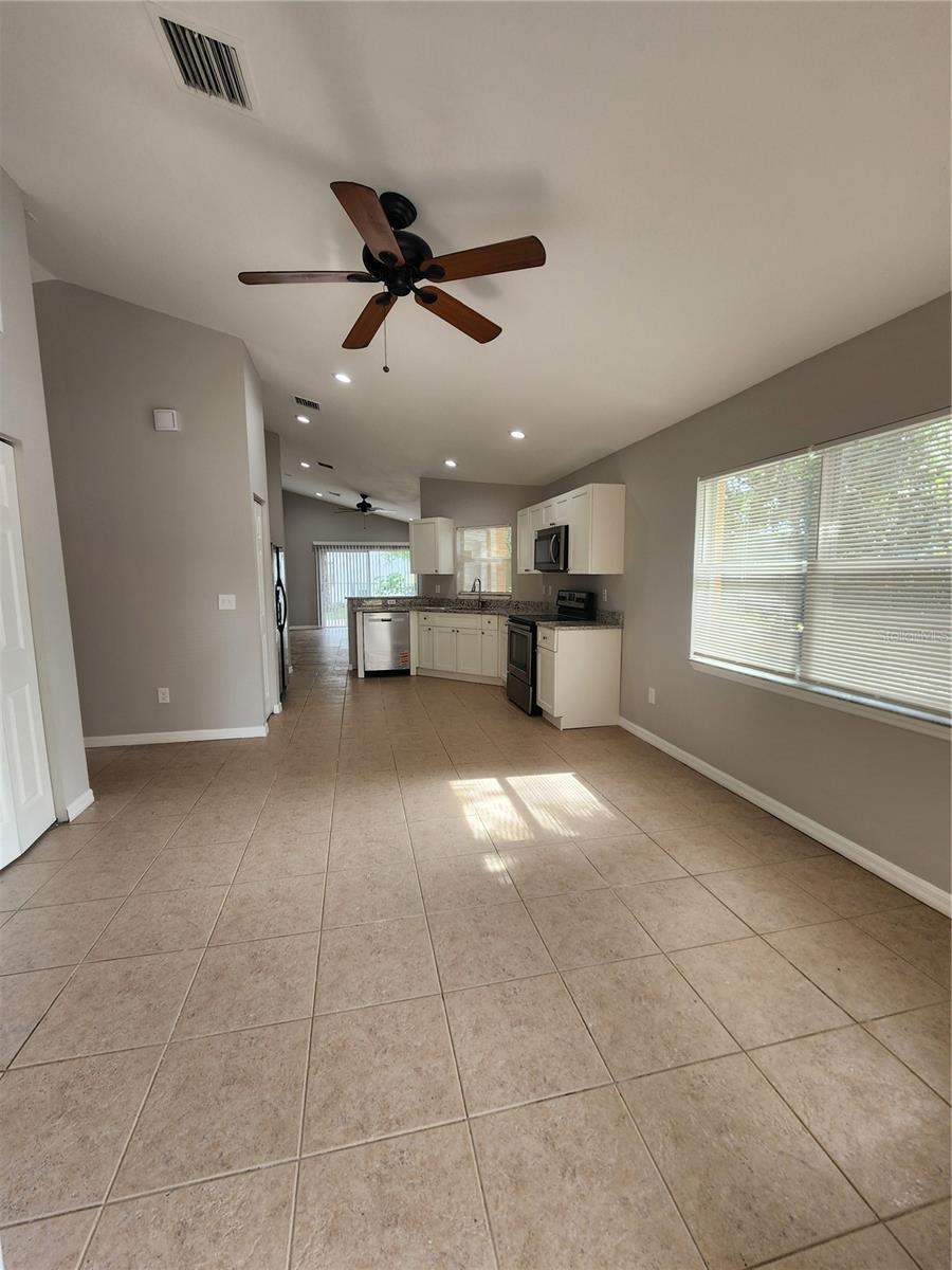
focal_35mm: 13
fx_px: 477
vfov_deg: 106.2
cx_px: 476
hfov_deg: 89.9
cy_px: 635
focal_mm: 2.2
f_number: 2.2
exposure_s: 1/60
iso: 64
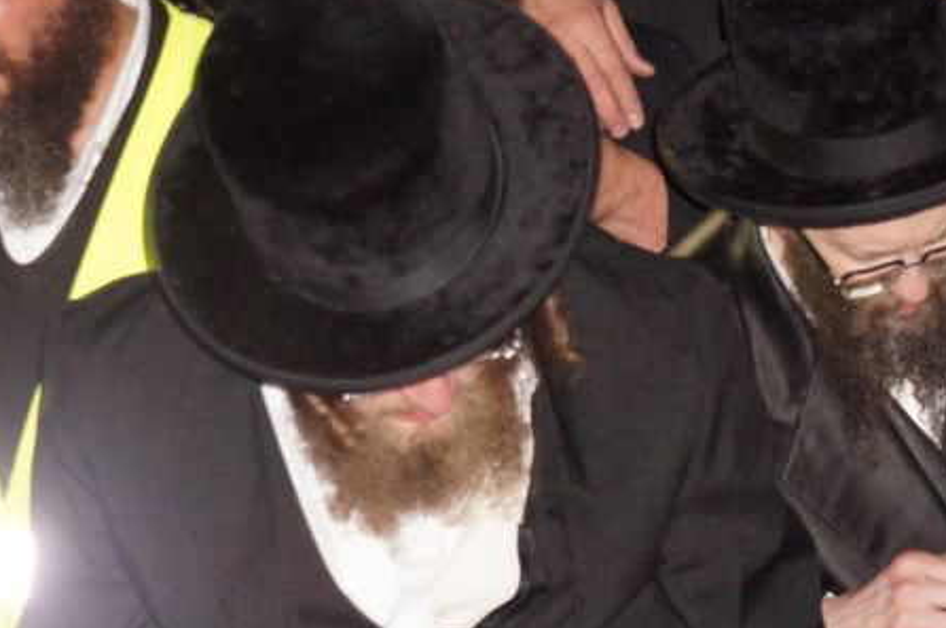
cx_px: 688
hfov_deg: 10.9
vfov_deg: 7.2
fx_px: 4965
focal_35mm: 189
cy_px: 116
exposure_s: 1/60
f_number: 5.6
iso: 2500
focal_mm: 55
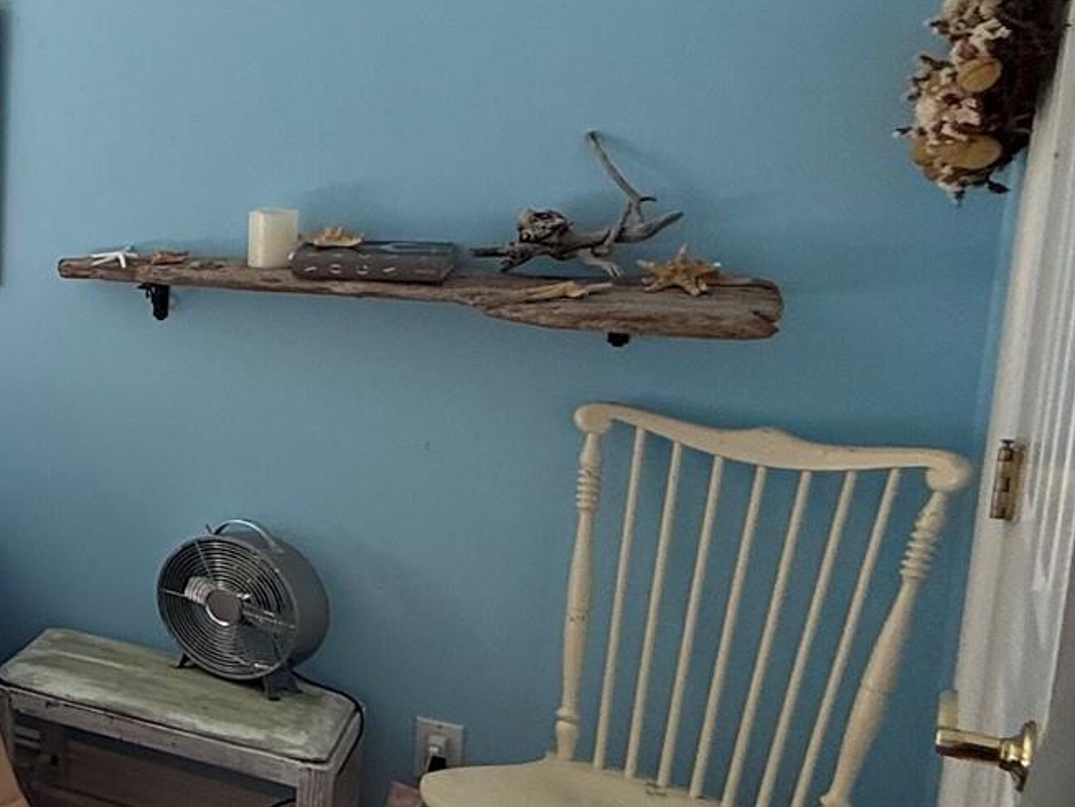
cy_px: 307
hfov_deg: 27.6
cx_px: -572
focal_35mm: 44
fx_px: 1366
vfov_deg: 32.7
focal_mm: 2.22
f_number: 2.2
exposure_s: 1/100
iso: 80
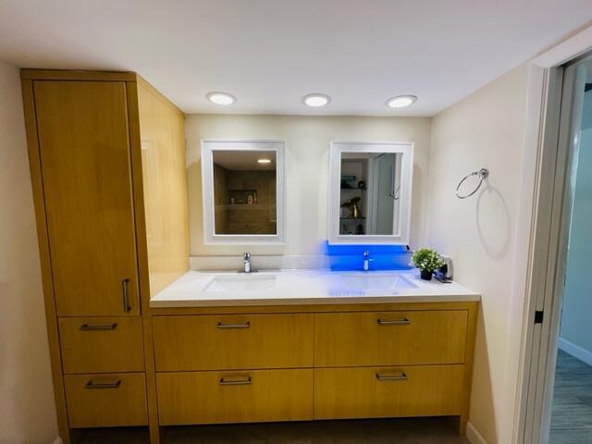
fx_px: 222
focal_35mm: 13
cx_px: 296
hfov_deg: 106.2
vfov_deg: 89.9
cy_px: 222
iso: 64
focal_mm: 1.57
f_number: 1.8
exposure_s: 1/120
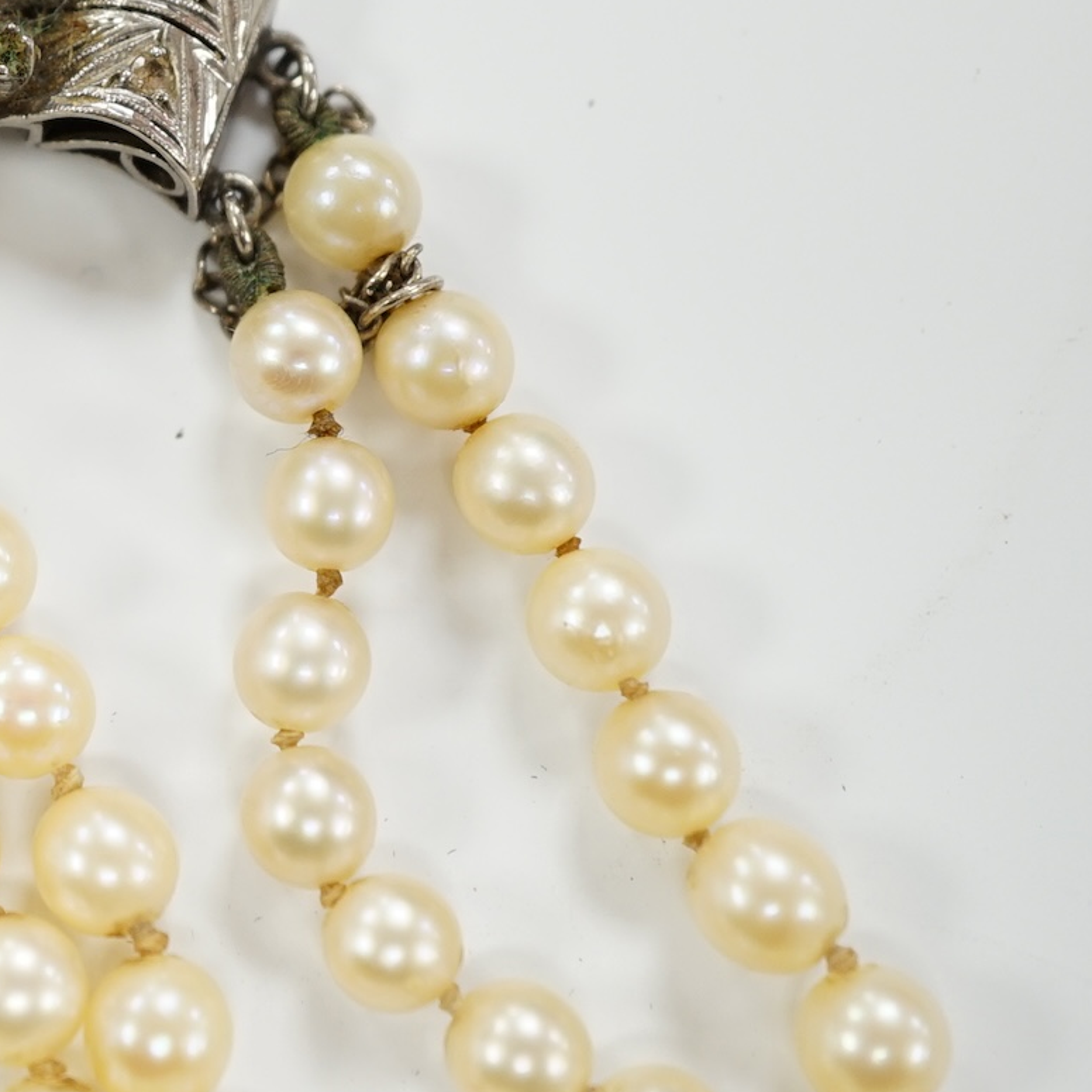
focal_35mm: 111
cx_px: -213
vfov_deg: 15.6
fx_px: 3962
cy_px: 275
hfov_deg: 15.2
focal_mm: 30
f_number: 3.5
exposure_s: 1/60
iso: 320
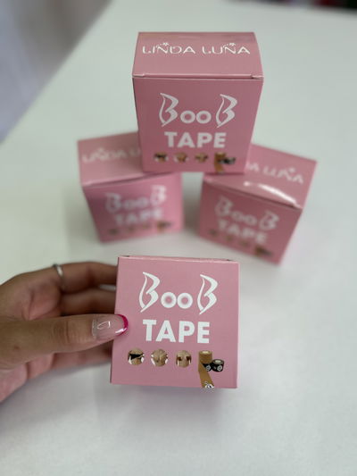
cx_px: 178
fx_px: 357
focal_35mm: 26
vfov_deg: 67.3
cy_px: 238
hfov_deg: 53.1
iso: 32
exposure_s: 1/113
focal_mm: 5.7
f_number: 1.5
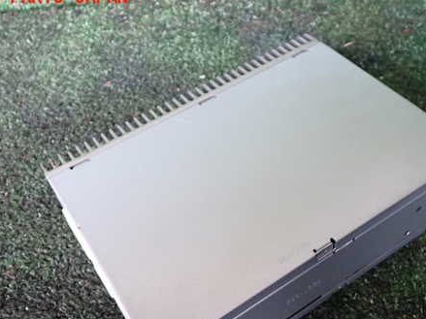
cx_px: 243
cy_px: 203
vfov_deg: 34.9
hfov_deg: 45.7
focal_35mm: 41
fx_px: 504
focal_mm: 5.4
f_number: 2.3
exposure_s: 1/30
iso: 640
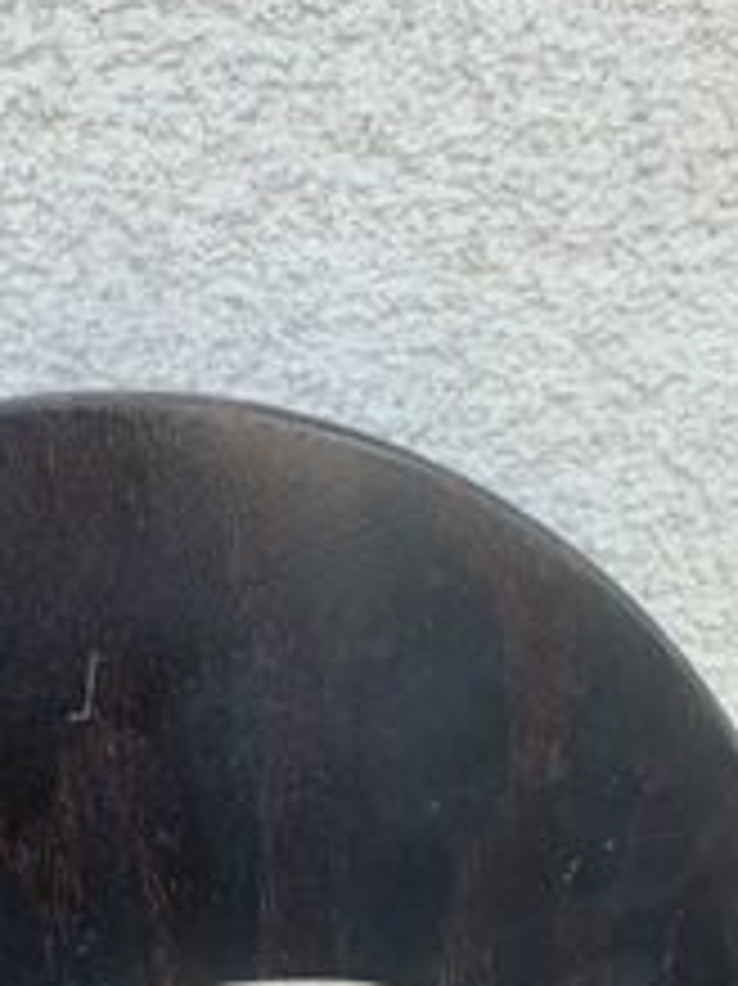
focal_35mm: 76
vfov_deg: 23.4
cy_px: 1198
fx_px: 2162
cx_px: 180
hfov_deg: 19.2
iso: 25
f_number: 1.8
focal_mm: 4.25
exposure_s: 1/122
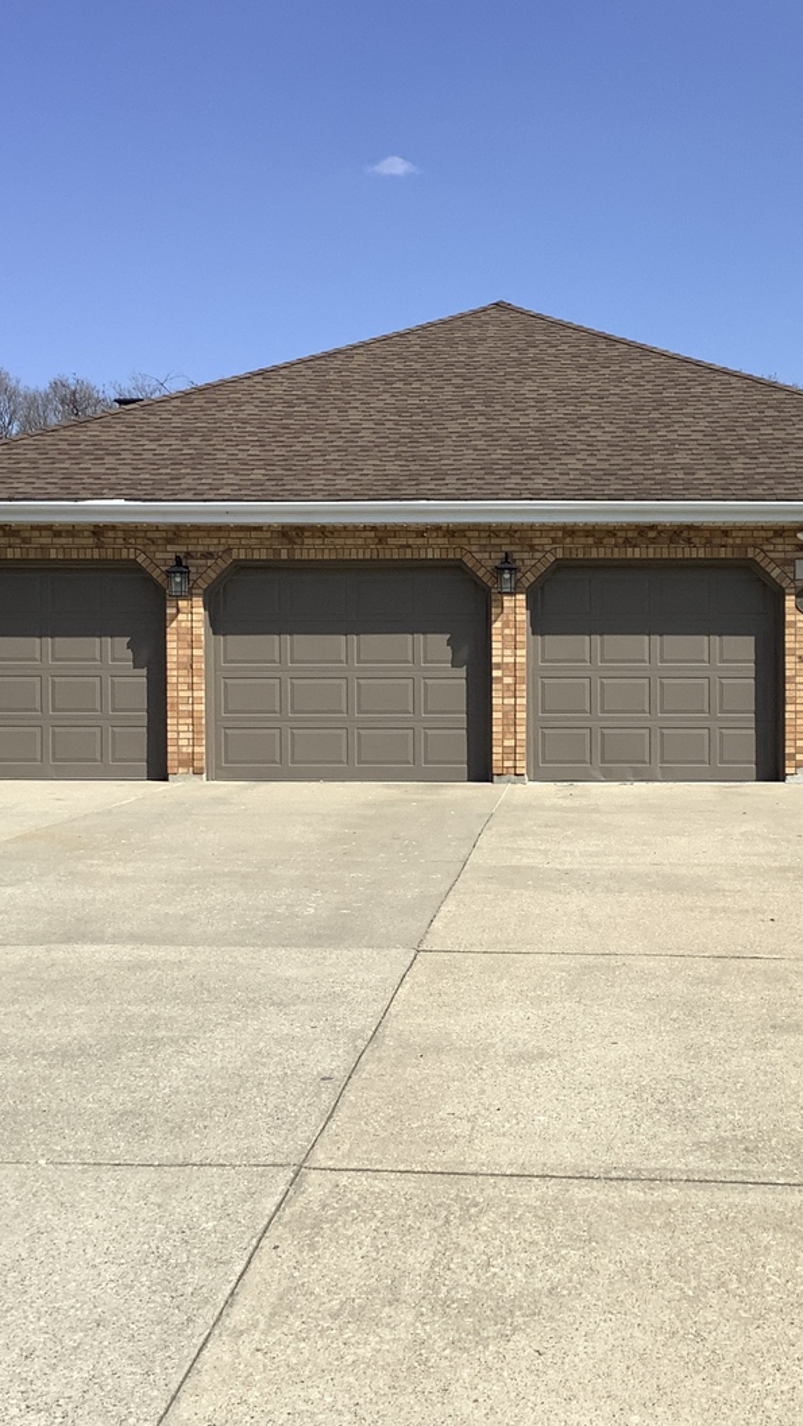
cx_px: 552
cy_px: 700
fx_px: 1740
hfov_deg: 25.8
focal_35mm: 46
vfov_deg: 44.6
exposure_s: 1/2092
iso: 25
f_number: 2.4
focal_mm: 3.3
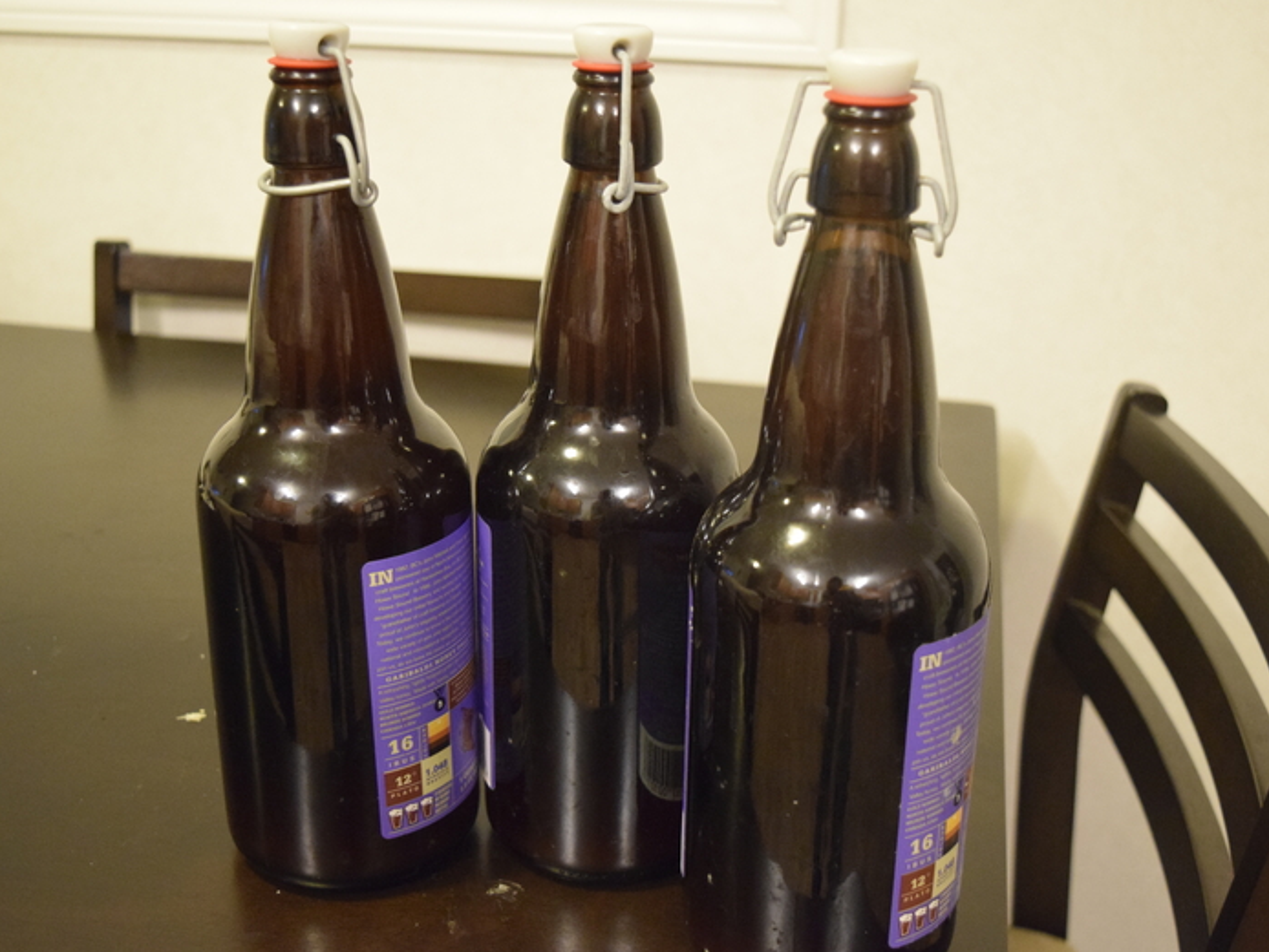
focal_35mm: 42
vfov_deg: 34.7
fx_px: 1524
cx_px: 686
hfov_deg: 45.2
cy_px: 471
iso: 4500
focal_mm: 25
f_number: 4
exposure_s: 1/60
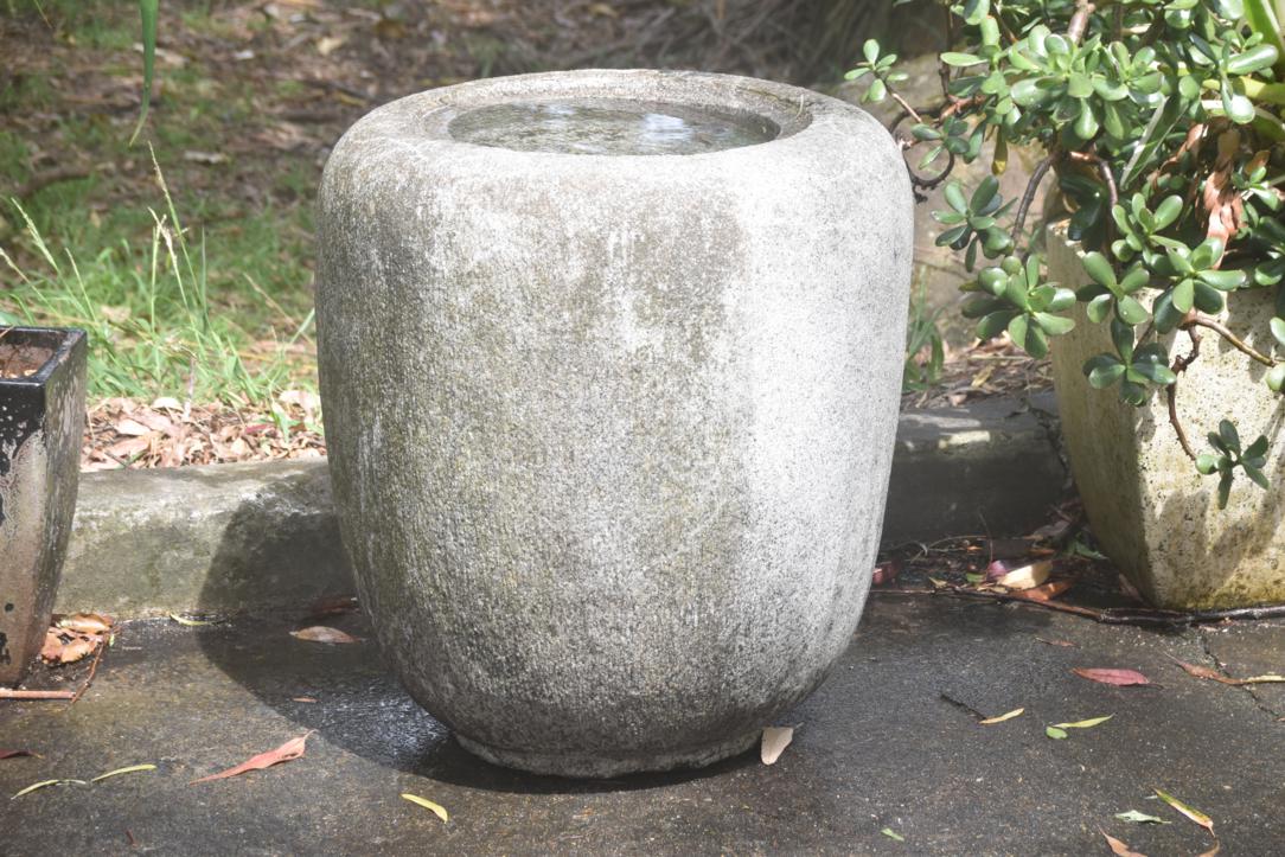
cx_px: 642
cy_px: 428
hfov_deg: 18.2
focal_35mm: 112
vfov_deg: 12.2
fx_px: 4016
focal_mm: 75
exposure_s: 1/250
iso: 400
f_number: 8
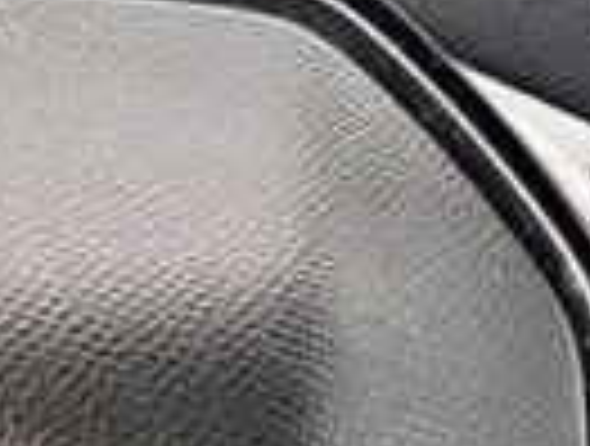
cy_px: 635
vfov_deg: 6.9
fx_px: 3640
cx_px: -171
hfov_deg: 9.1
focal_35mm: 213
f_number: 1.88
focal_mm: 6.06
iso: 200
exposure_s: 1/187
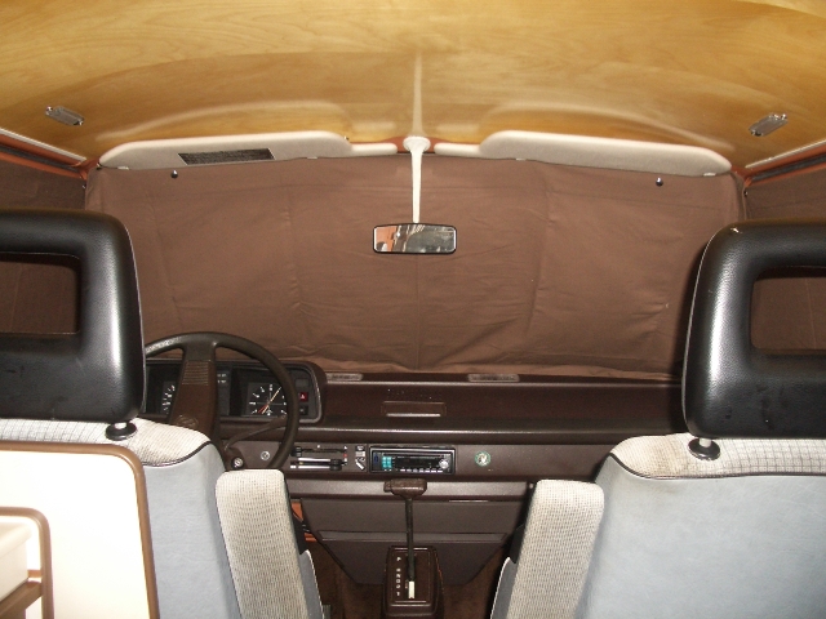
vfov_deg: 40.7
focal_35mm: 35
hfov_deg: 52.6
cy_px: 310
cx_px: 413
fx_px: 835
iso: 200
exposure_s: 1/60
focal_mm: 5.8
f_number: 2.6
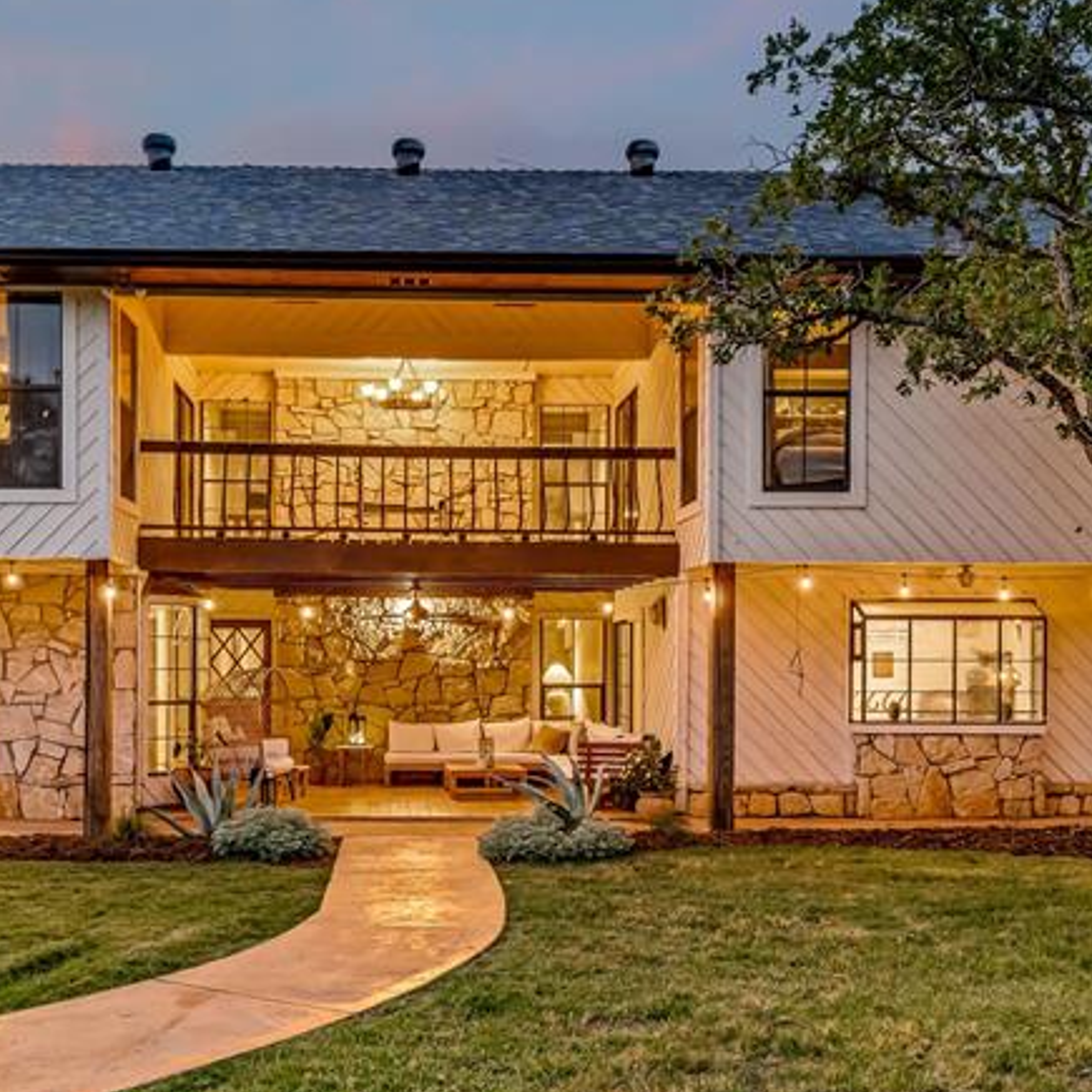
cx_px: 412
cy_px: 660
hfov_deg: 45.9
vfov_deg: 46.0
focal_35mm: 36
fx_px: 1278
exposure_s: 15
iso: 500
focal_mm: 17.9
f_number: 10
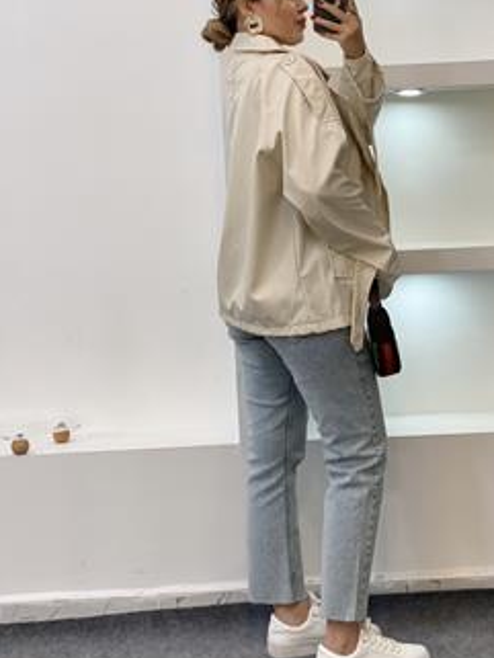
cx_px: 297
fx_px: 1274
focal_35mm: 67
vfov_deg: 29.0
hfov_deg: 21.9
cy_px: 323
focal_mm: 6
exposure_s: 1/100
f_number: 2
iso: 64
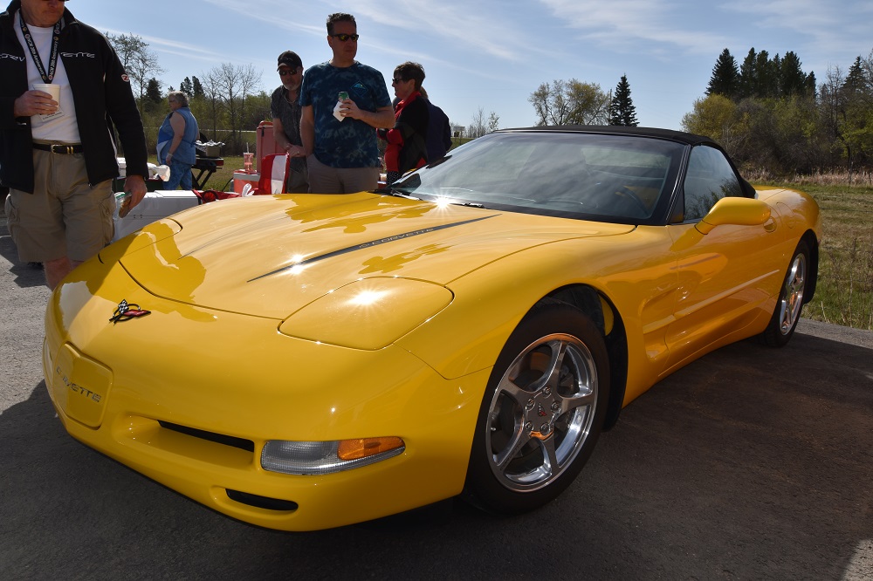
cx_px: 436
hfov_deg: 67.4
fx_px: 654
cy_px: 290
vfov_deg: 47.9
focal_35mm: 27
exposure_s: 1/200
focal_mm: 18
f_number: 14
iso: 100
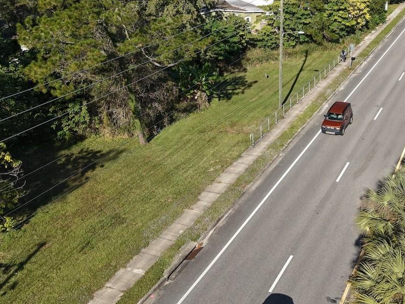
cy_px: 81
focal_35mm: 49
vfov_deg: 29.3
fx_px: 573
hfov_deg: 38.1
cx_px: 294
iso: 160
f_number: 1.8
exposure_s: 1/1600
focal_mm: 8.67
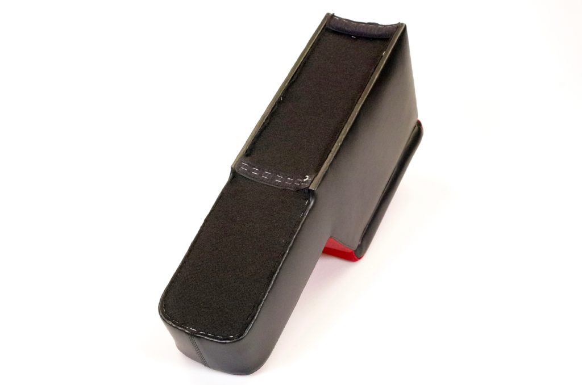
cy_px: 192
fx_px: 774
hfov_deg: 41.2
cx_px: 291
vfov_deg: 27.9
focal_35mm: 48
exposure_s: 1/160
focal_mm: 32
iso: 6400
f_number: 8
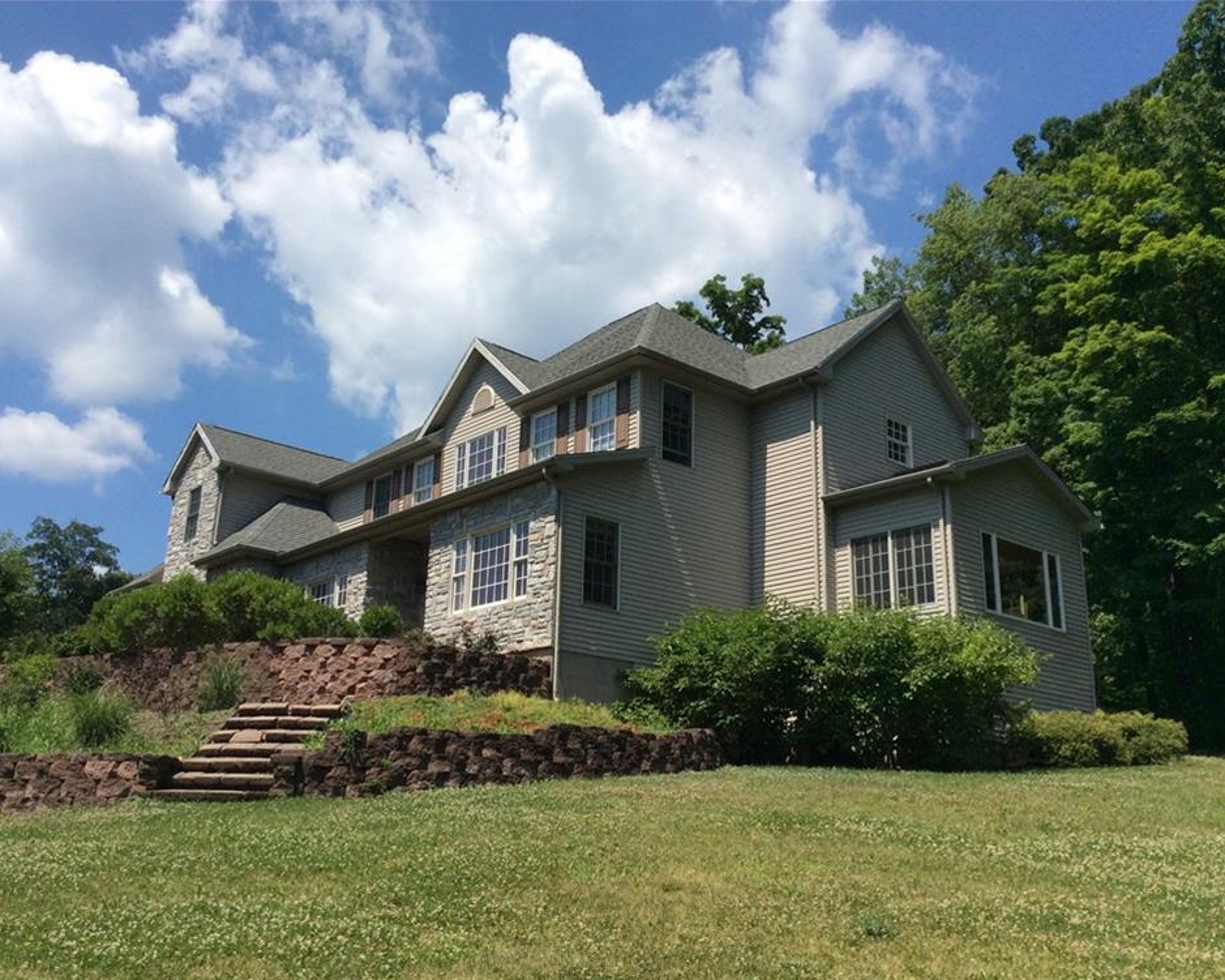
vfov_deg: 43.3
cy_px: 497
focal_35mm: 34
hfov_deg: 52.8
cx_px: 611
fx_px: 1233
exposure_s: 1/2119
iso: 32
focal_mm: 3.3
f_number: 2.4
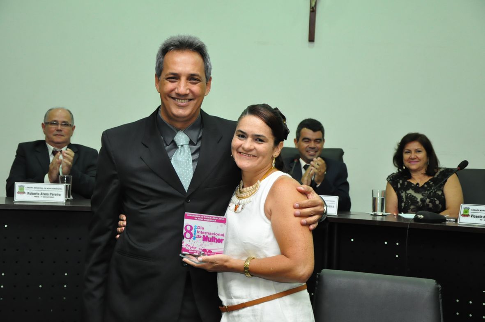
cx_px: 242
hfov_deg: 27.0
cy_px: 161
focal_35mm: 75
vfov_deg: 18.1
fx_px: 1009
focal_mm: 50
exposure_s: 1/60
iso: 1600
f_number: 5
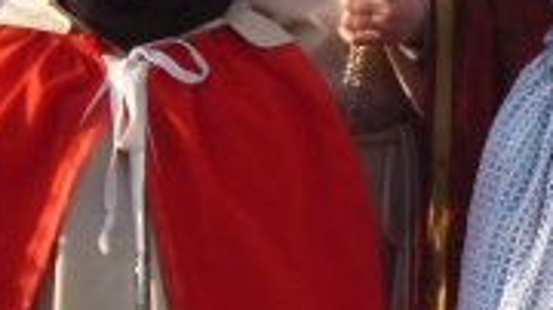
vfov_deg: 4.6
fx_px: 3825
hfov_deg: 8.0
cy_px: 186
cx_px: 971
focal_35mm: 261
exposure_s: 1/200
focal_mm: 8.6
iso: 100
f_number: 4
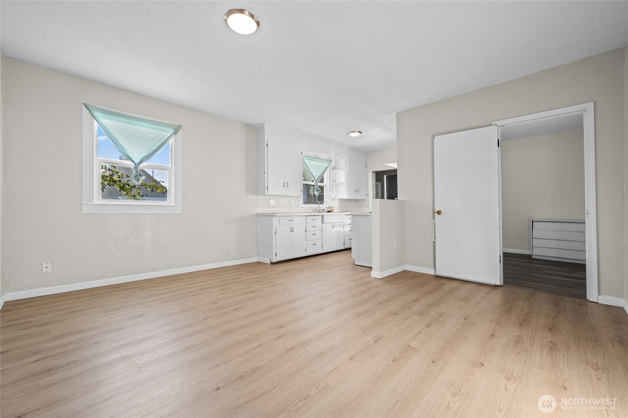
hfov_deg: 104.3
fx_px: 244
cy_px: 209
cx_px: 314
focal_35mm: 14
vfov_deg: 81.2
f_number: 8
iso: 250
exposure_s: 1/6
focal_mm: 14
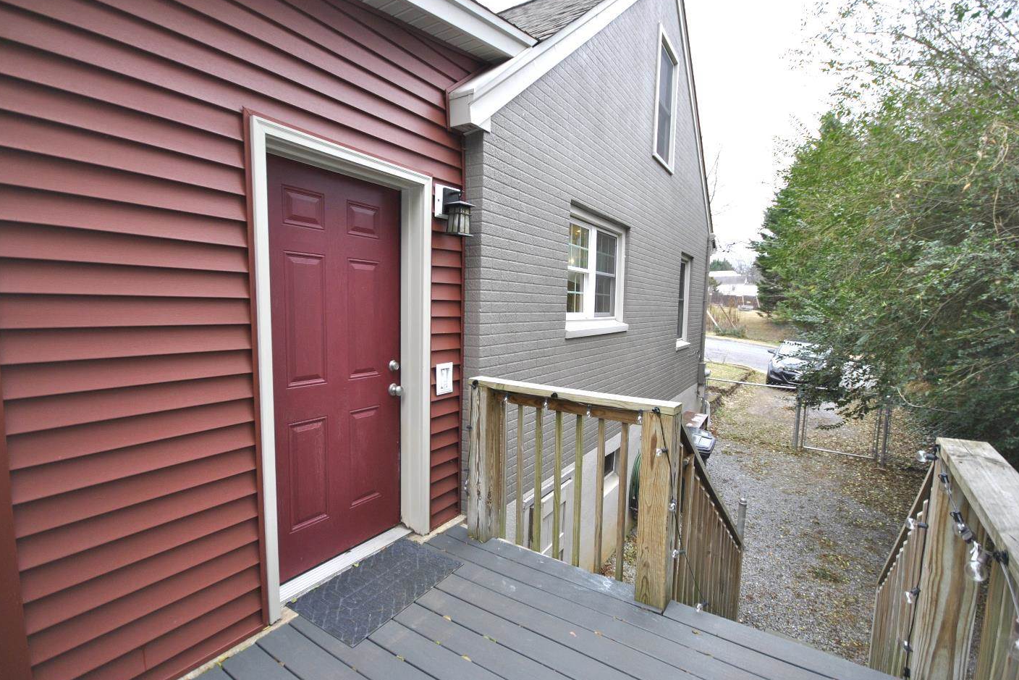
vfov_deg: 73.7
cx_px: 493
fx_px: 453
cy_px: 353
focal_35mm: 16
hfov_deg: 96.7
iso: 200
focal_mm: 10
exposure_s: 1/50
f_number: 4
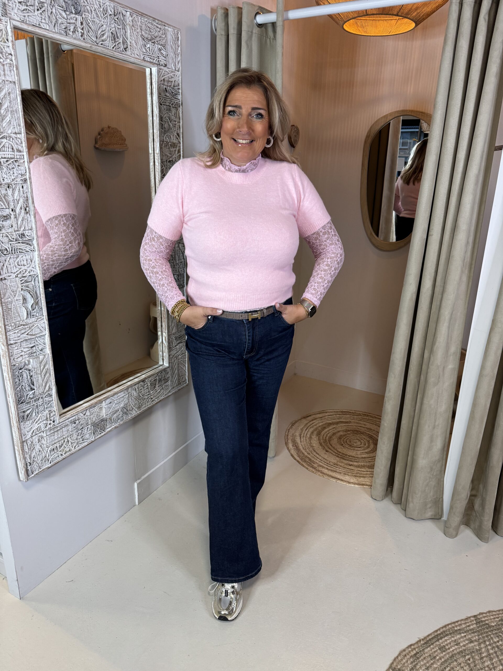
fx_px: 465
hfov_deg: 56.8
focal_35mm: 24
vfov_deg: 71.6
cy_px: 336
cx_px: 252
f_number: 1.78
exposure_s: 1/100
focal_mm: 6.76
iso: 200
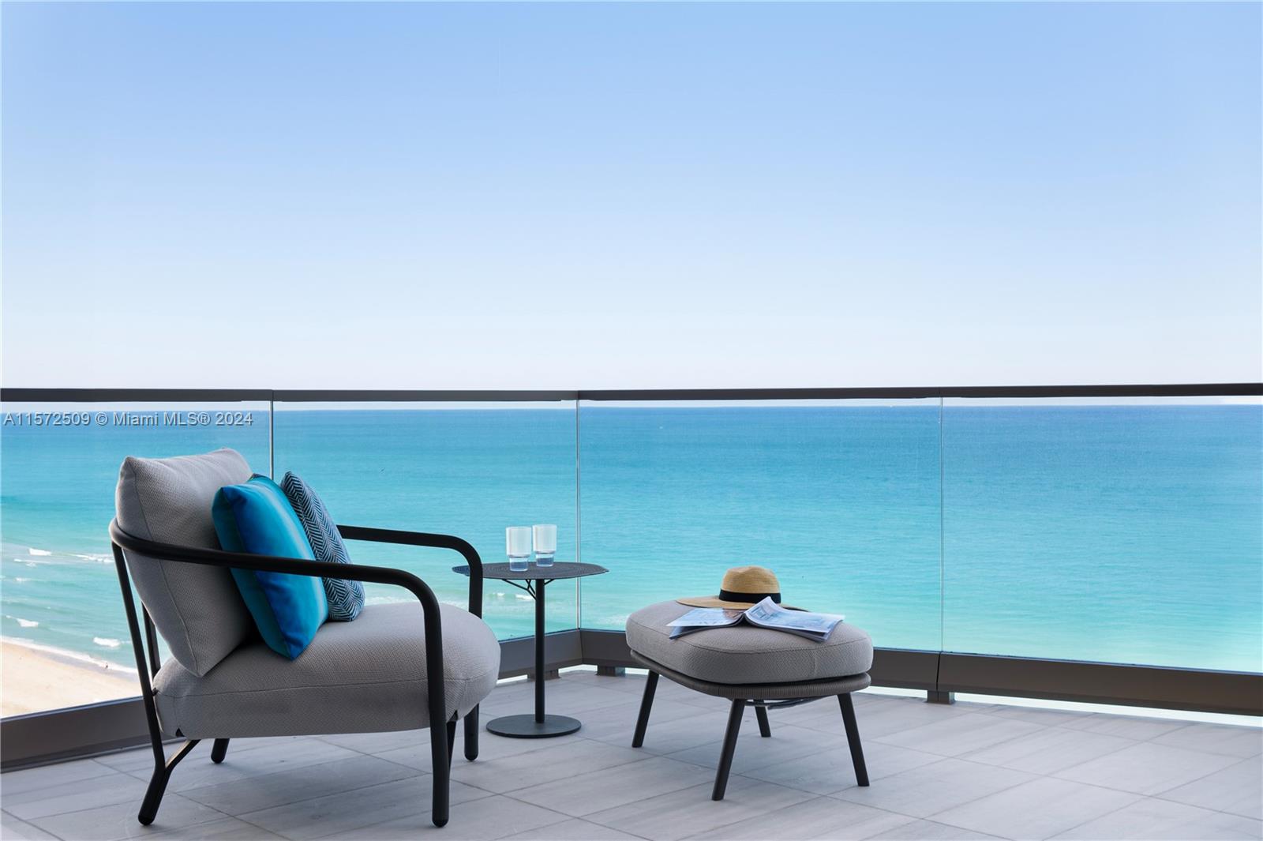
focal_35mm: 38
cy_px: 420
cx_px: 632
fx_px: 1332
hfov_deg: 50.7
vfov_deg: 35.0
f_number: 9
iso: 125
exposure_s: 1/50
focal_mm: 25.5
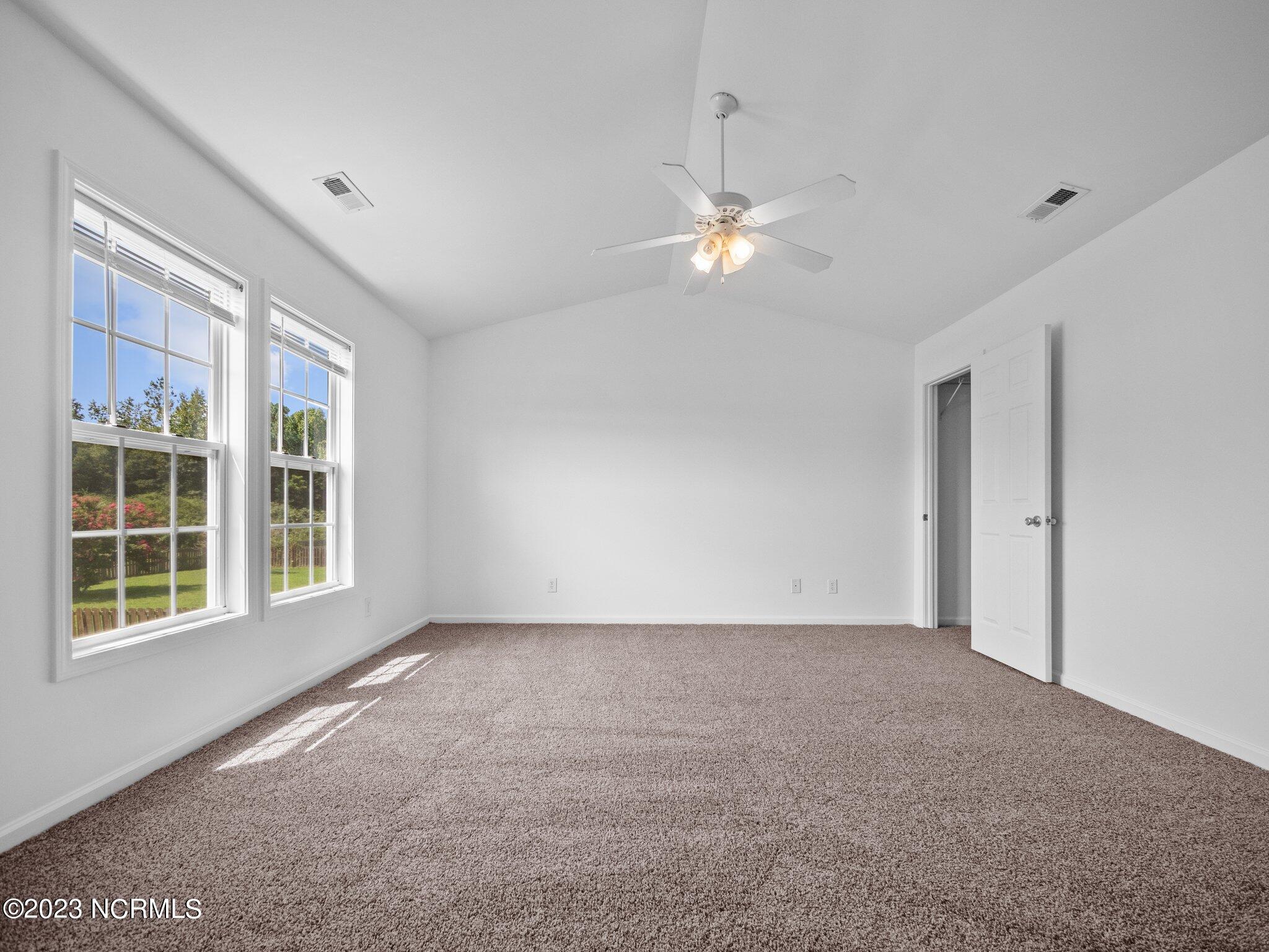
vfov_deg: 85.7
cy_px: 476
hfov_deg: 102.1
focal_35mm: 14
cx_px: 634
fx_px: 513
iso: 400
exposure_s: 1/60
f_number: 4
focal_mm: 7
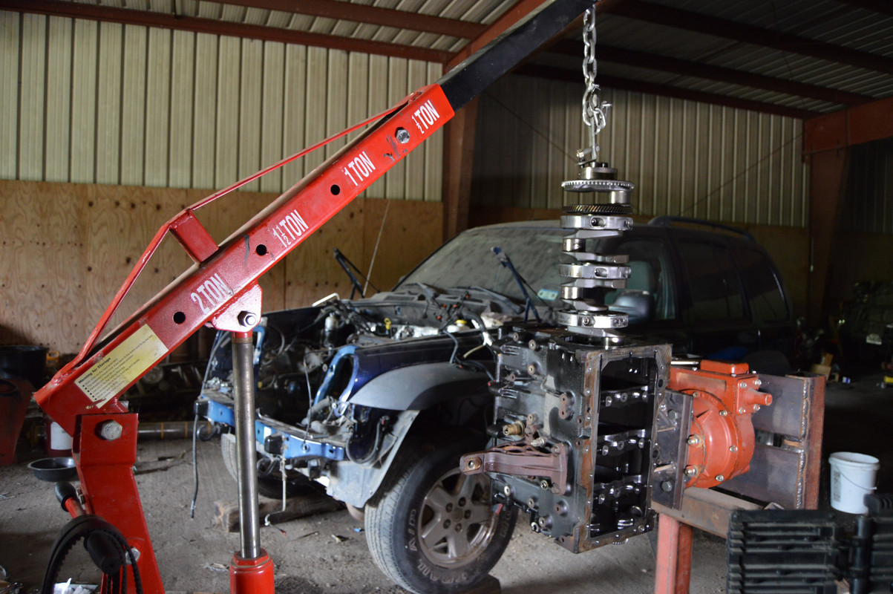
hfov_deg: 67.4
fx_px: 669
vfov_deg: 47.9
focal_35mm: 27
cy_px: 297
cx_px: 446
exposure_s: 1/60
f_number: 3.5
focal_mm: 18
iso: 1100
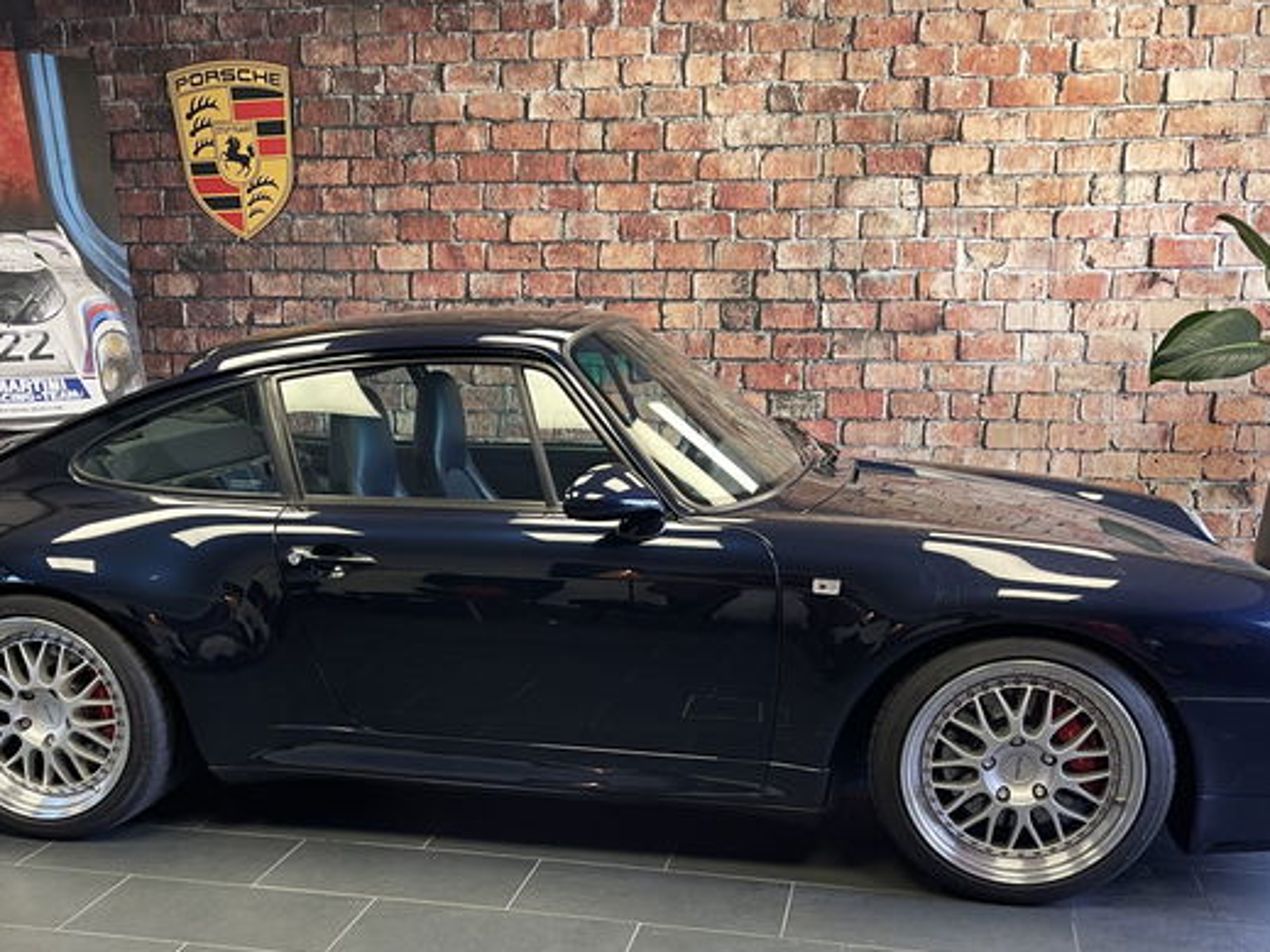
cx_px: 580
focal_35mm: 37
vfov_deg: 38.1
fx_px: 1357
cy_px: 663
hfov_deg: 50.1
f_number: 1.6
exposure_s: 1/50
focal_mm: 5.1
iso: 125
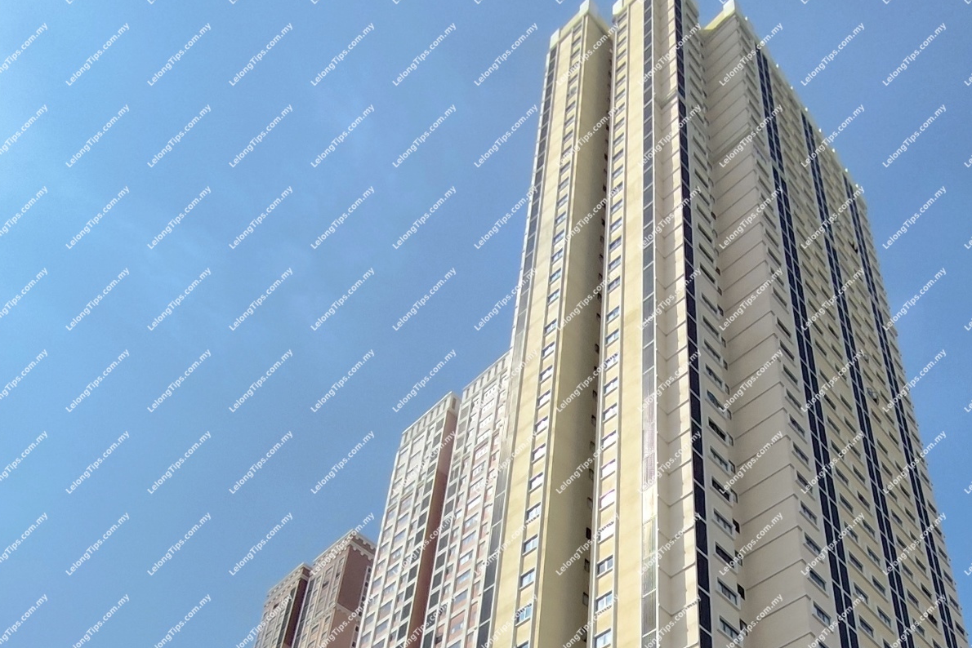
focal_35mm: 34
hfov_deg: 54.7
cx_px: 641
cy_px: 676
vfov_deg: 34.6
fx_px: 918
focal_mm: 1.65
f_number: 2.2
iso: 50
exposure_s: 1/3300
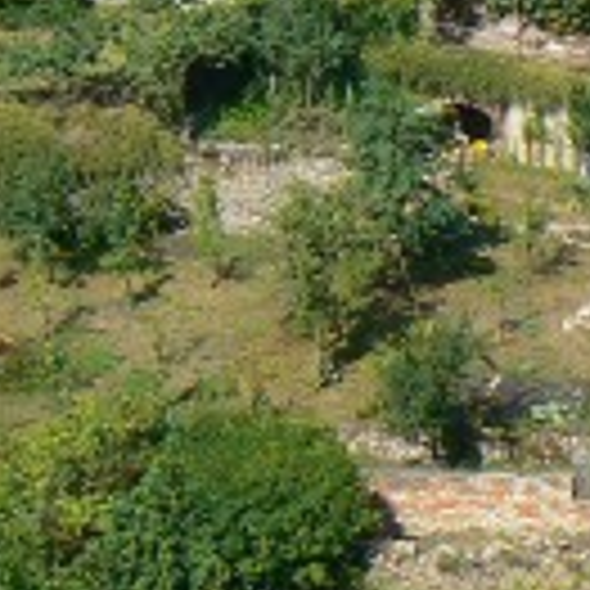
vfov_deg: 11.5
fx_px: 2815
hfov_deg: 11.9
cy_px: -252
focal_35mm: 146
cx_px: 468
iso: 80
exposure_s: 1/400
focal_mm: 6
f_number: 6.3
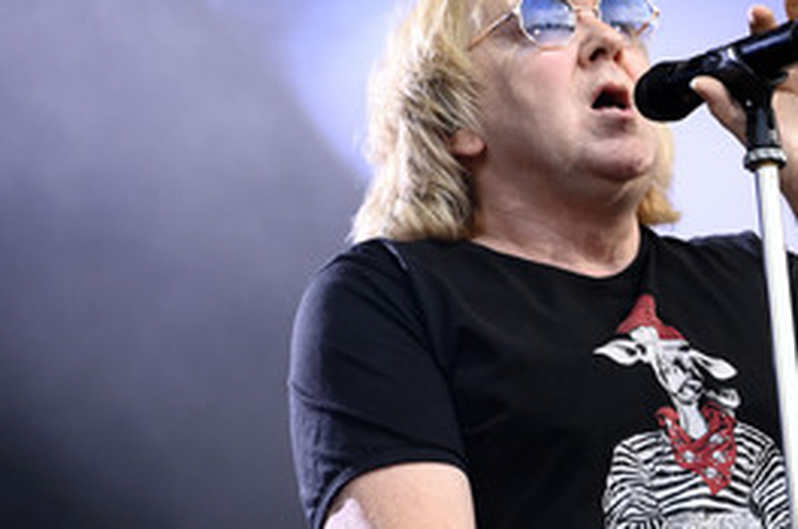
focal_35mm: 325
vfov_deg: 4.2
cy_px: 296
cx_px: 670
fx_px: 7191
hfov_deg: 6.3
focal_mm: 190
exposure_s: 1/250
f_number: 5.6
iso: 1250
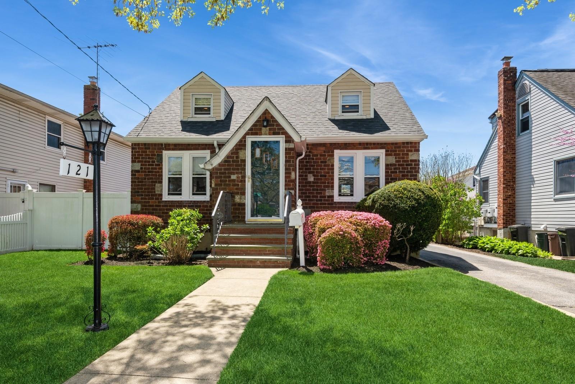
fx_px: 351
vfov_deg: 57.3
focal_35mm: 22
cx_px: 288
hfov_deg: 78.6
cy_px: 192
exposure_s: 1/200
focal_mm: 22
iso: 200
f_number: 9
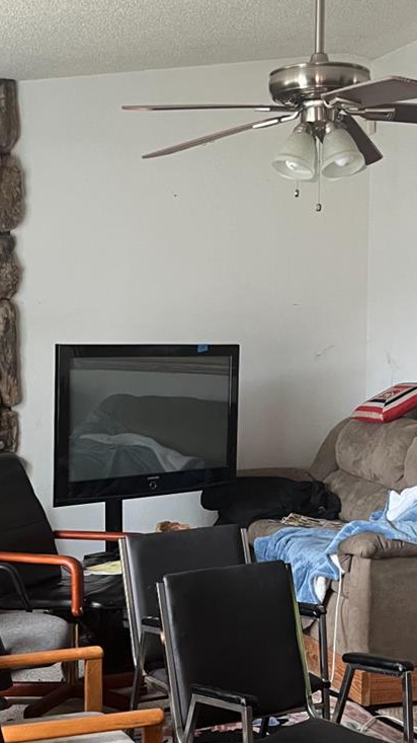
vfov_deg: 36.0
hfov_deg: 20.7
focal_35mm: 58
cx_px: 207
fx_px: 1141
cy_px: 410
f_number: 1.6
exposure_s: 1/60
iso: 200
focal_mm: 5.1
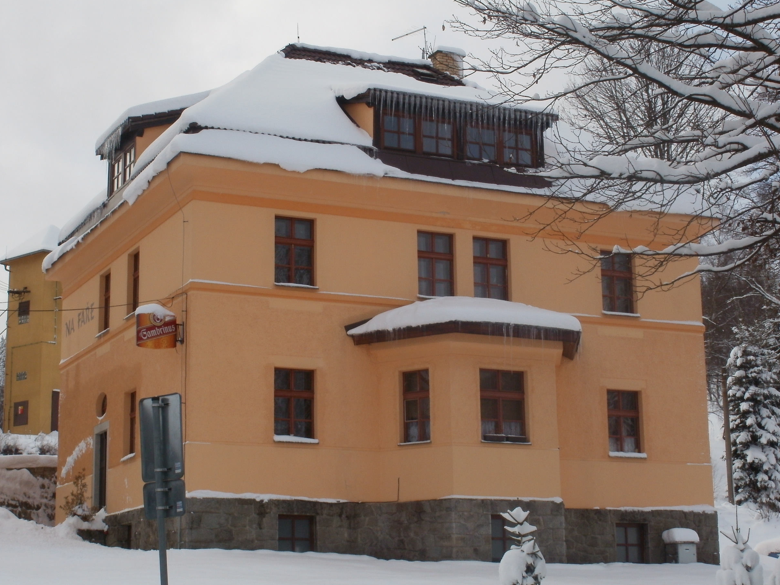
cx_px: 380
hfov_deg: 28.6
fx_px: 1532
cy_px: 297
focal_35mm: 68
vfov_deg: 21.6
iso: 100
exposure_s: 1/160
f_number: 7.3
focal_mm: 11.2
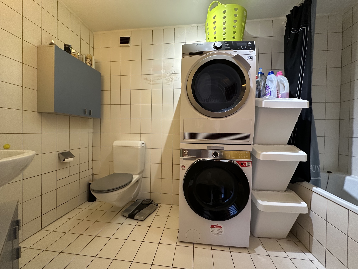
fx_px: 145
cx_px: 179
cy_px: 134
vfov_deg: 85.7
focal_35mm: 14
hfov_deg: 102.1
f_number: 2.2
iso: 250
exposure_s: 1/50
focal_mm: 2.22
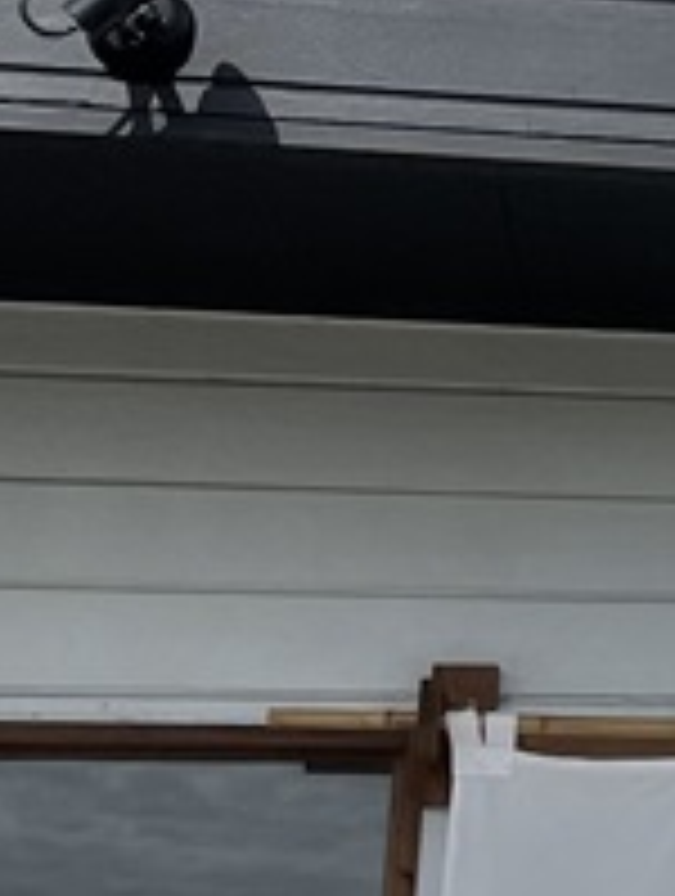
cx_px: 1724
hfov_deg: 9.3
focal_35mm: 139
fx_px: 3602
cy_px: 288
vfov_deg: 14.1
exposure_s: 1/7299
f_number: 1.6
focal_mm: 4.2
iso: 32
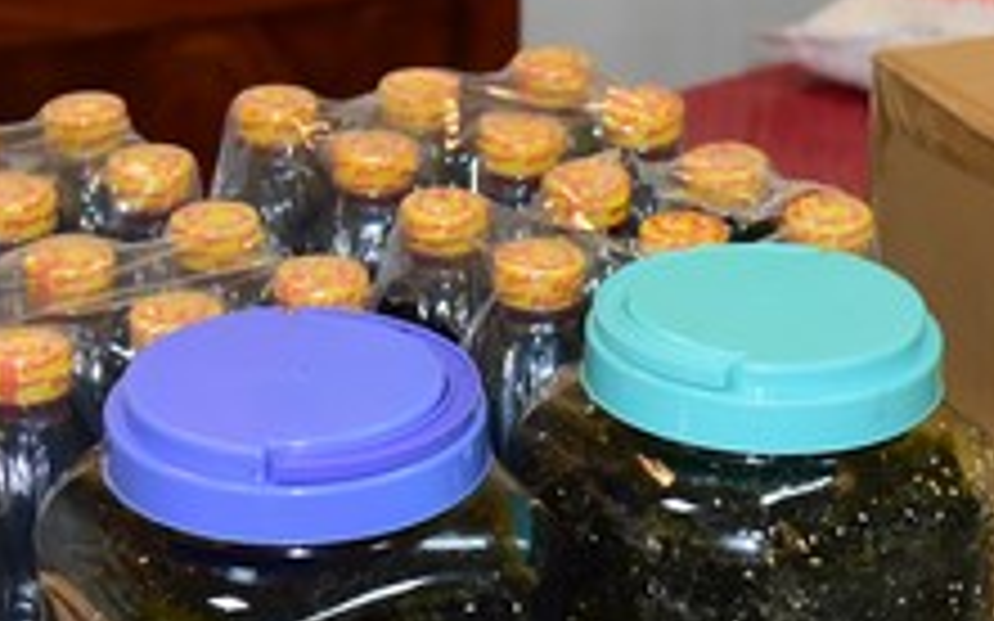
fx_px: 3250
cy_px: 320
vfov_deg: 10.9
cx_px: 769
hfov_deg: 17.3
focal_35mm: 120
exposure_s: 1/80
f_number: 4
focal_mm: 40
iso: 500
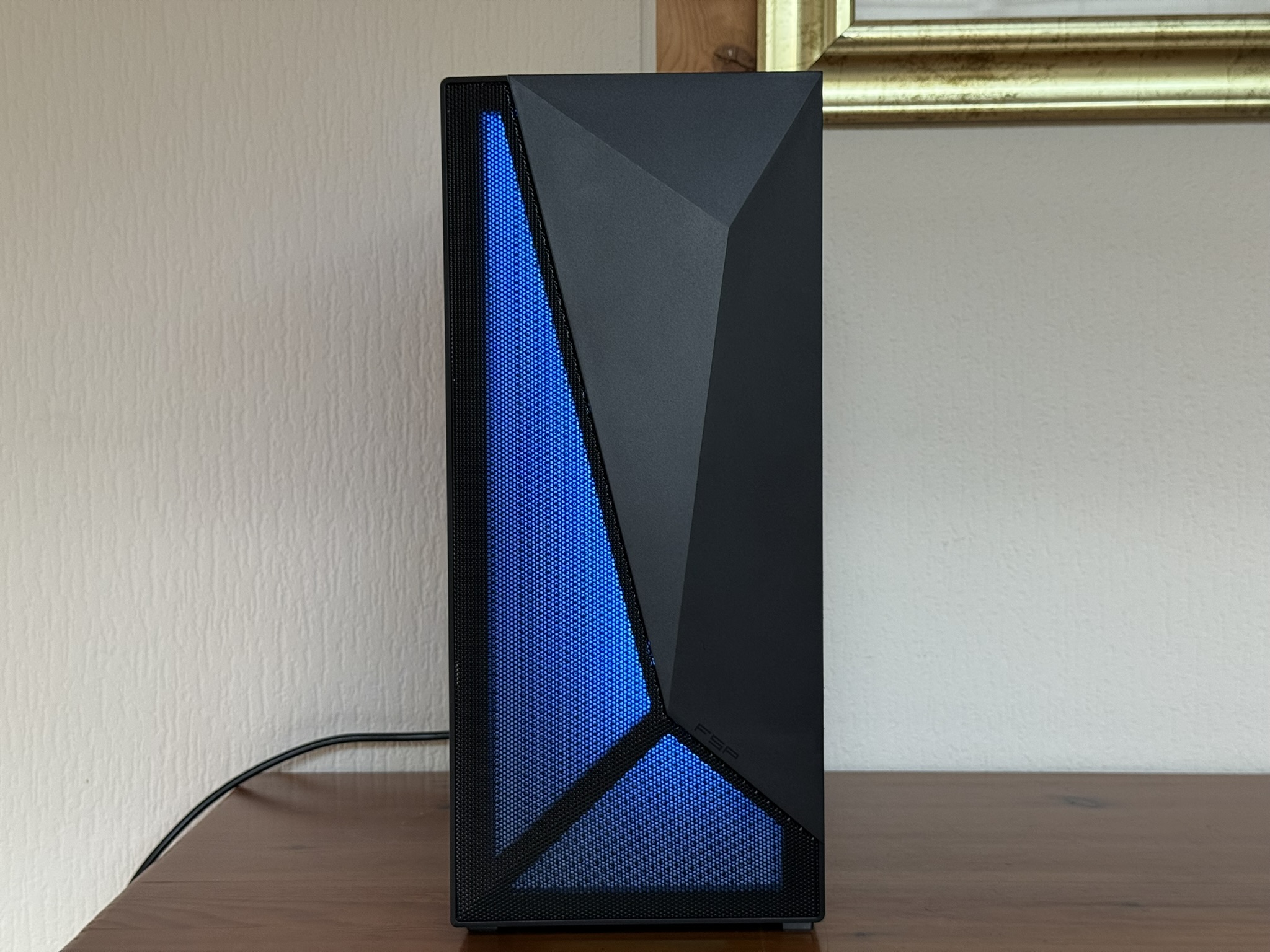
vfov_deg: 30.3
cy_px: 476
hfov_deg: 39.7
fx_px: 1761
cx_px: 635
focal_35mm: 48
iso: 160
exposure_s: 1/60
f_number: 1.78
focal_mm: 6.76
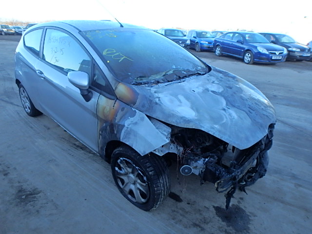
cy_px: 117
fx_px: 189
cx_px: 156
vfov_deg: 63.4
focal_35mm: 21
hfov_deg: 79.0
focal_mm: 3.7
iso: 125
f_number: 3.5
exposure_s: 1/160
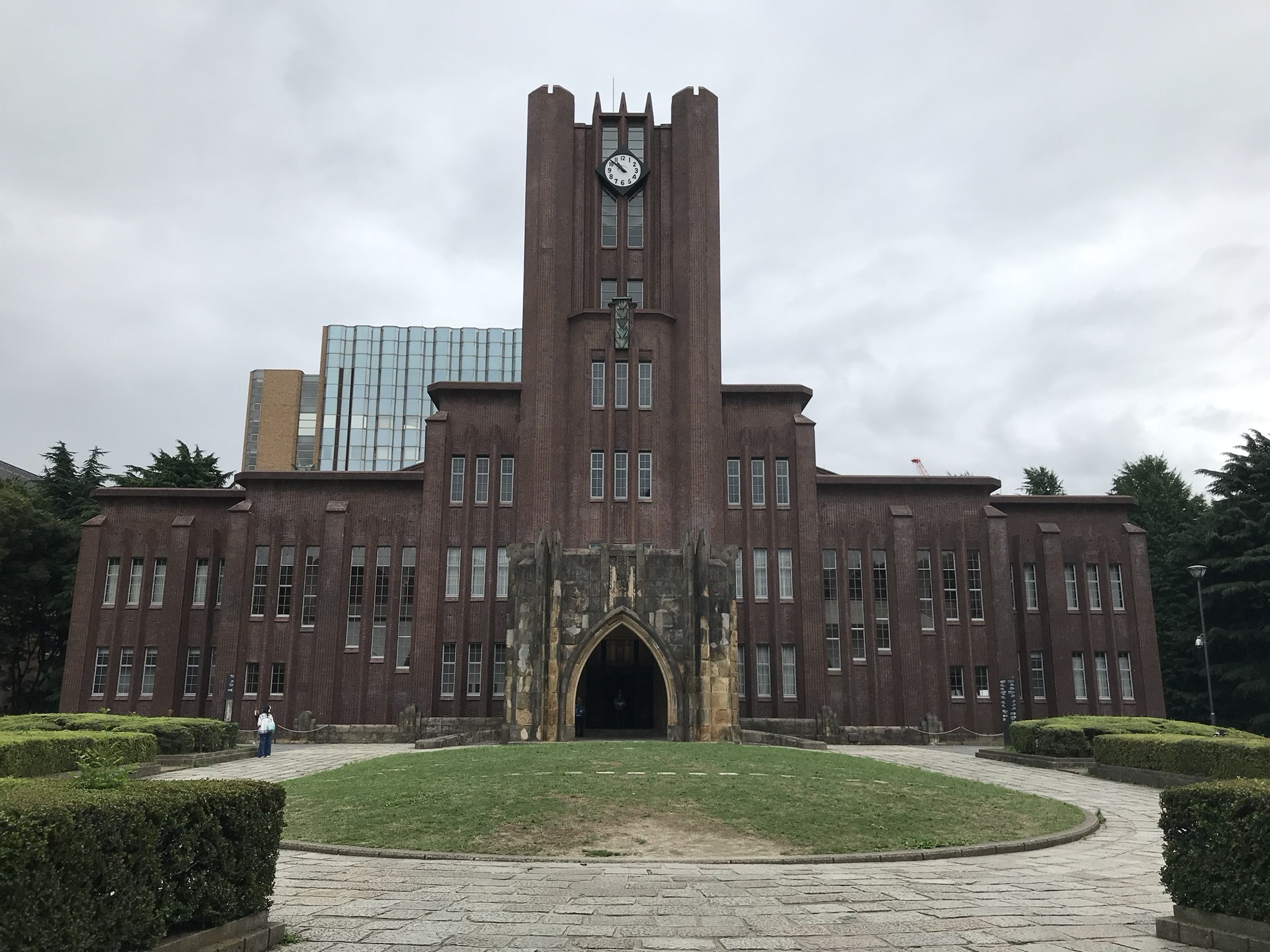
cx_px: 635
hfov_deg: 63.4
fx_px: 1027
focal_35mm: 28
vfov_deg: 49.7
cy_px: 476
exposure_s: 1/929
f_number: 1.8
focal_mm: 3.99
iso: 20
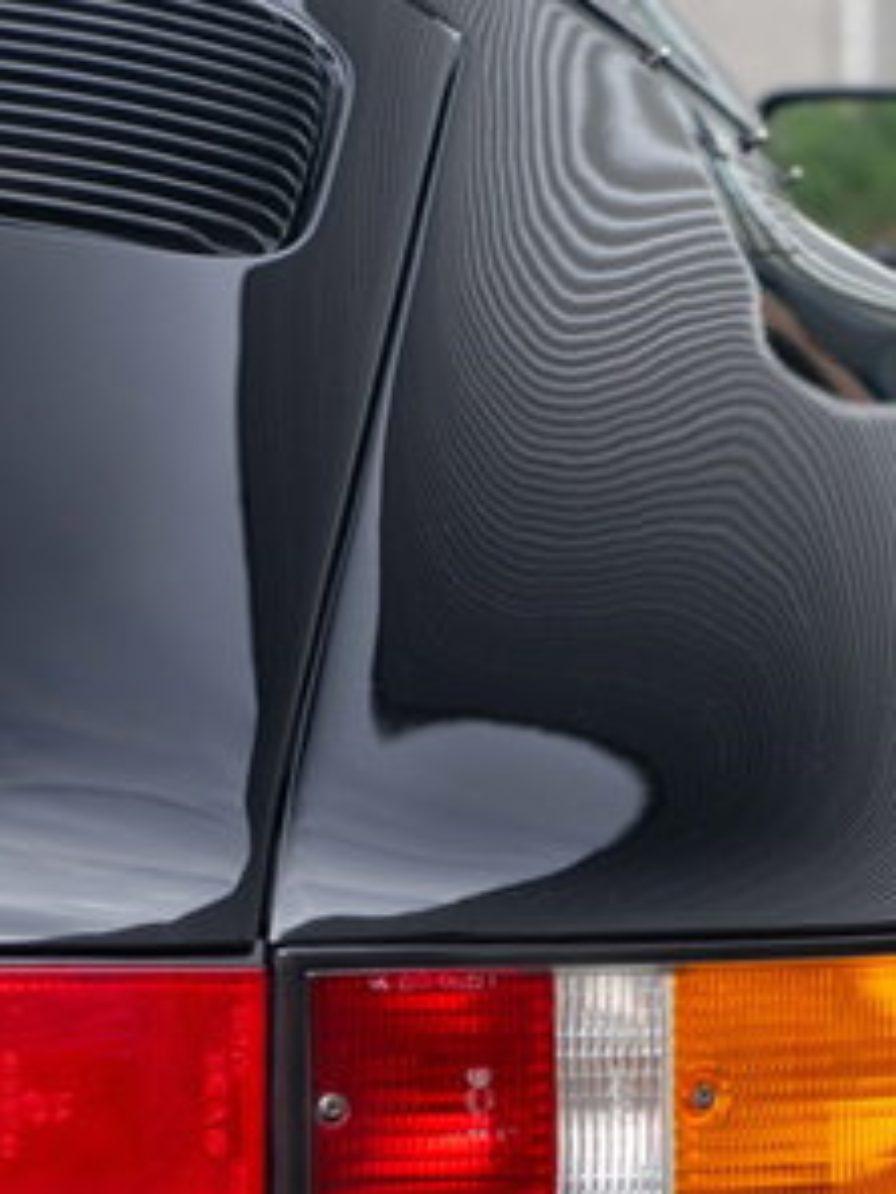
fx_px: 5936
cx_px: 448
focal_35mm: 172
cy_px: 516
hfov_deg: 8.6
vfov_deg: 11.5
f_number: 5.6
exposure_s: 1/50
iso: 100
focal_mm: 69
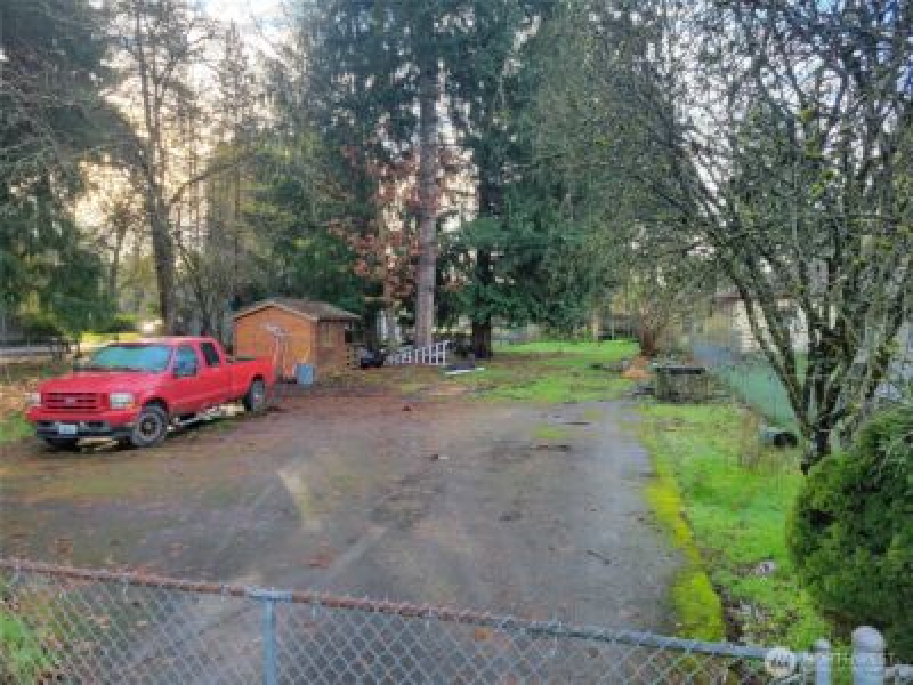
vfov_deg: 53.1
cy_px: 342
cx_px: 456
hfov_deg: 67.3
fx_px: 686
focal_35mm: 26
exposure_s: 1/138
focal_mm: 5.4
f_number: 1.8
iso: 40
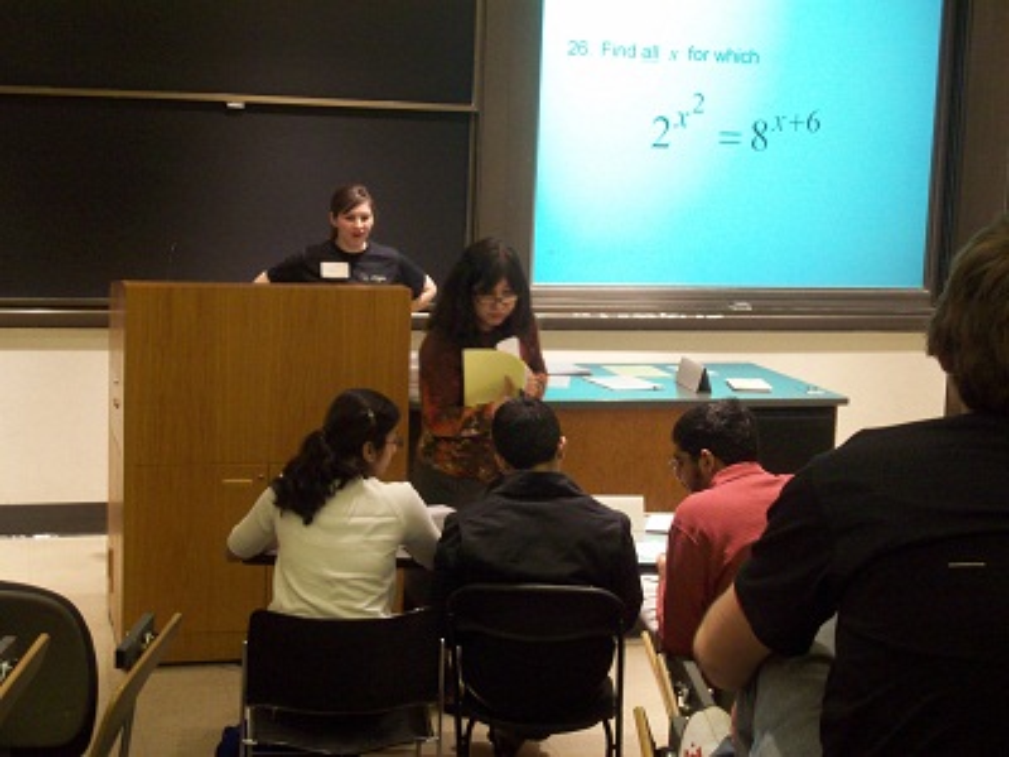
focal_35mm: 64
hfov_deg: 30.3
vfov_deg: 22.9
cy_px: 378
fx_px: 1865
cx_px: 504
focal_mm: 10.7
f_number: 3.8
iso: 164
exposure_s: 1/8
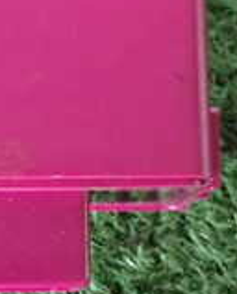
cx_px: -17
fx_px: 1860
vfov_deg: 9.0
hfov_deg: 7.3
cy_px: -4
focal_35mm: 213
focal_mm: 10.35
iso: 800
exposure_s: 1/30
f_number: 3.5
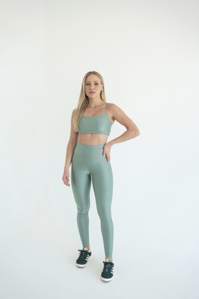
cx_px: 100
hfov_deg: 35.5
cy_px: 150
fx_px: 311
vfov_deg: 51.3
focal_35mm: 38
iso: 500
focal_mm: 25
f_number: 5.6
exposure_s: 1/125
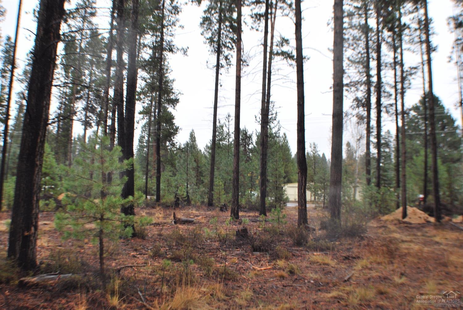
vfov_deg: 32.0
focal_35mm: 42
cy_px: 155
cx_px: 232
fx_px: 541
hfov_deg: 46.4
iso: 200
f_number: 5
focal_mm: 28
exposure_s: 1/100
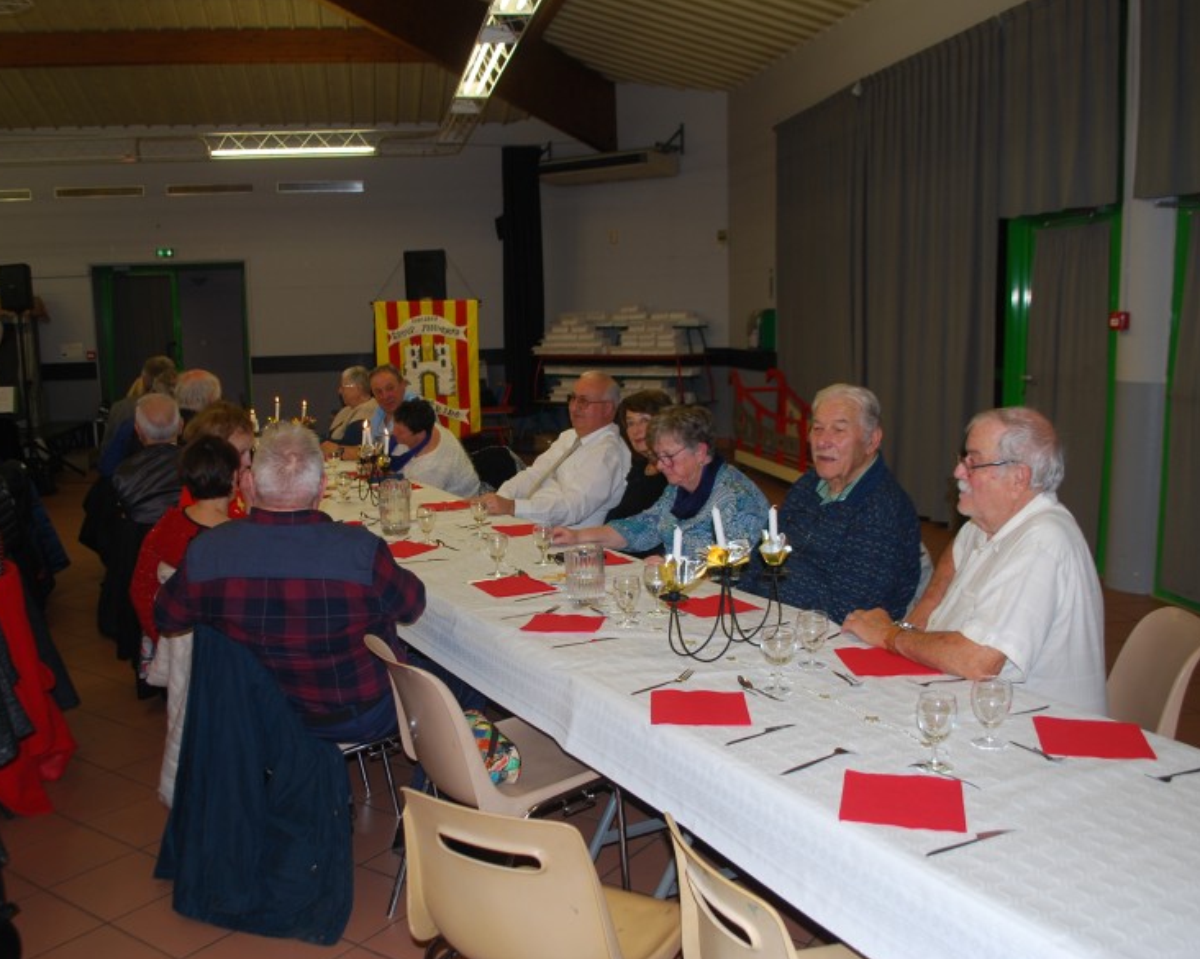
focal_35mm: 31
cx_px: 552
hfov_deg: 57.1
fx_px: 1101
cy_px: 485
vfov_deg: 47.1
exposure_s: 1/60
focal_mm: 18
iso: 200
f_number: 3.5
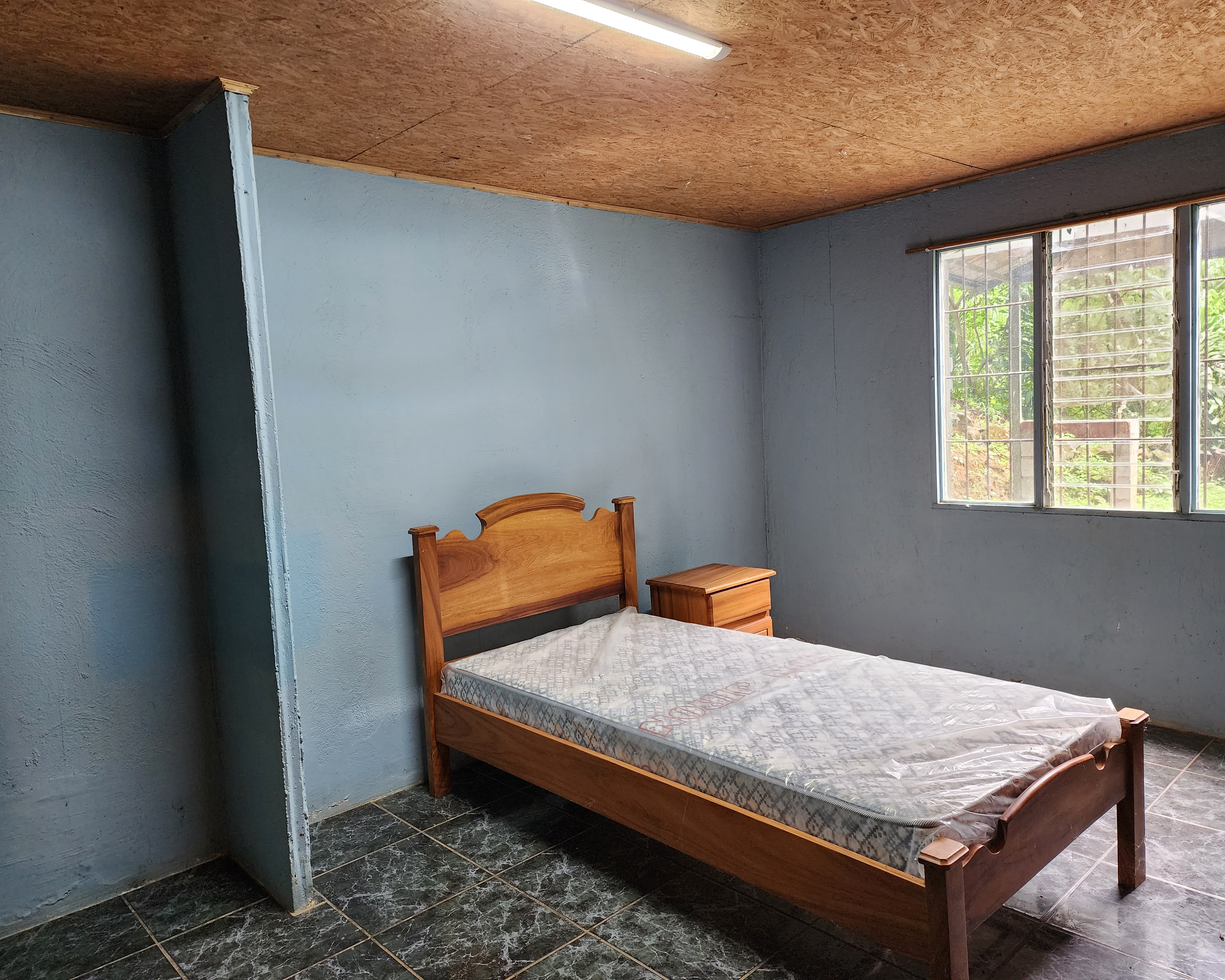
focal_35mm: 24
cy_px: 491
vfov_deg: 58.8
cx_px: 577
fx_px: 870
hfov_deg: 70.2
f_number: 1.8
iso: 400
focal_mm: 6.4
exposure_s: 1/120
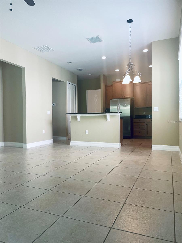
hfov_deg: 53.1
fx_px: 182
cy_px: 122
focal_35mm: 26
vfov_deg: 67.3
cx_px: 91
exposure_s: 1/120
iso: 125
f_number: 1.6
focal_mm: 4.2
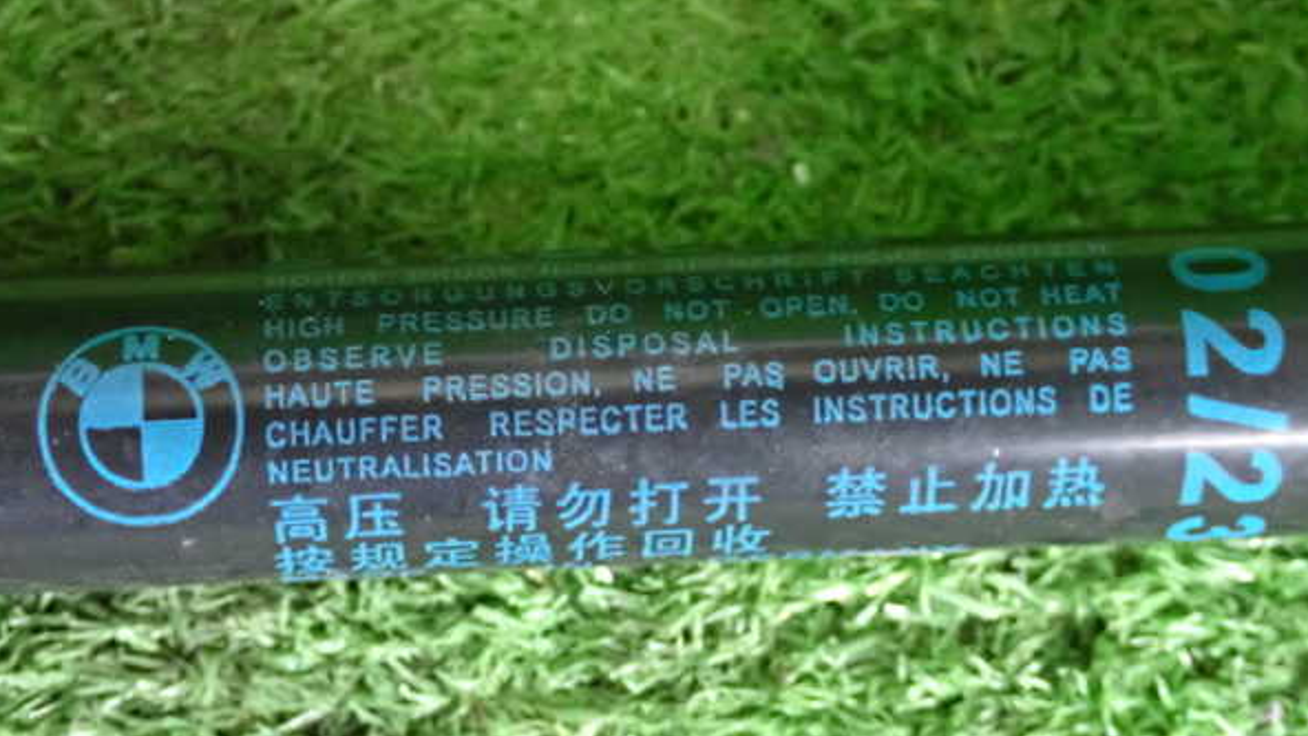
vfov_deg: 16.3
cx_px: 654
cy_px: 402
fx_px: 2567
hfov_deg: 28.6
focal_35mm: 74
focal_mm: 11.88
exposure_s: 1/60
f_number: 3.8
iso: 3200
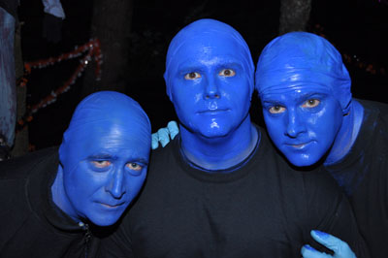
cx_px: 194
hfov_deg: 41.1
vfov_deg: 28.0
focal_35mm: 48
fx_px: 517
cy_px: 129
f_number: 4
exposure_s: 1/60
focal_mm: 32
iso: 720
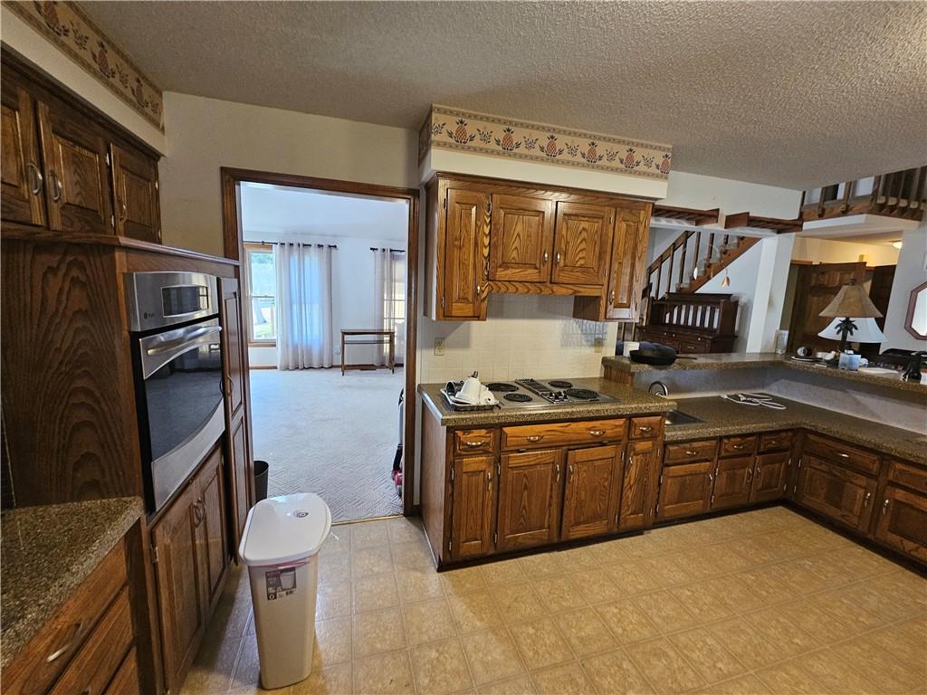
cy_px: 348
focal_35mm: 13
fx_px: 348
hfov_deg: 106.2
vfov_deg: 89.9
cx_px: 464
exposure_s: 1/60
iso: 320
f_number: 2.2
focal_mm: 2.2
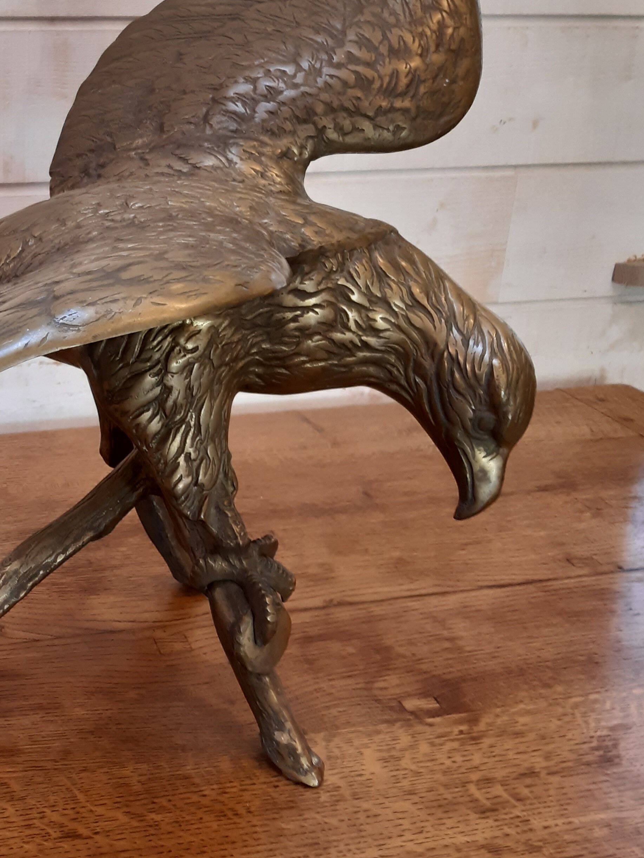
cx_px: 56
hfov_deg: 28.5
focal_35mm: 49
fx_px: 1215
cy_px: 437
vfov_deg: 38.9
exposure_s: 1/50
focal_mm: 3.92
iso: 160
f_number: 1.7
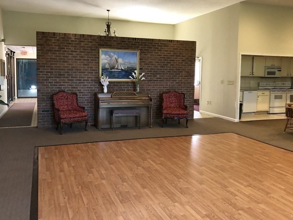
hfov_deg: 55.3
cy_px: 93
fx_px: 279
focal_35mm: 33
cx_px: 145
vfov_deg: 42.8
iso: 50
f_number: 1.8
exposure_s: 1/15
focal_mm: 4
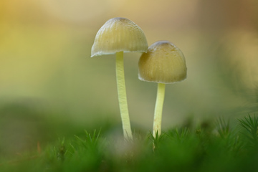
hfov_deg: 15.3
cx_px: 95
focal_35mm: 134
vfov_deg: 10.2
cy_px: 72
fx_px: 960
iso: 400
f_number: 3.5
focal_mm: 105
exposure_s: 1/200
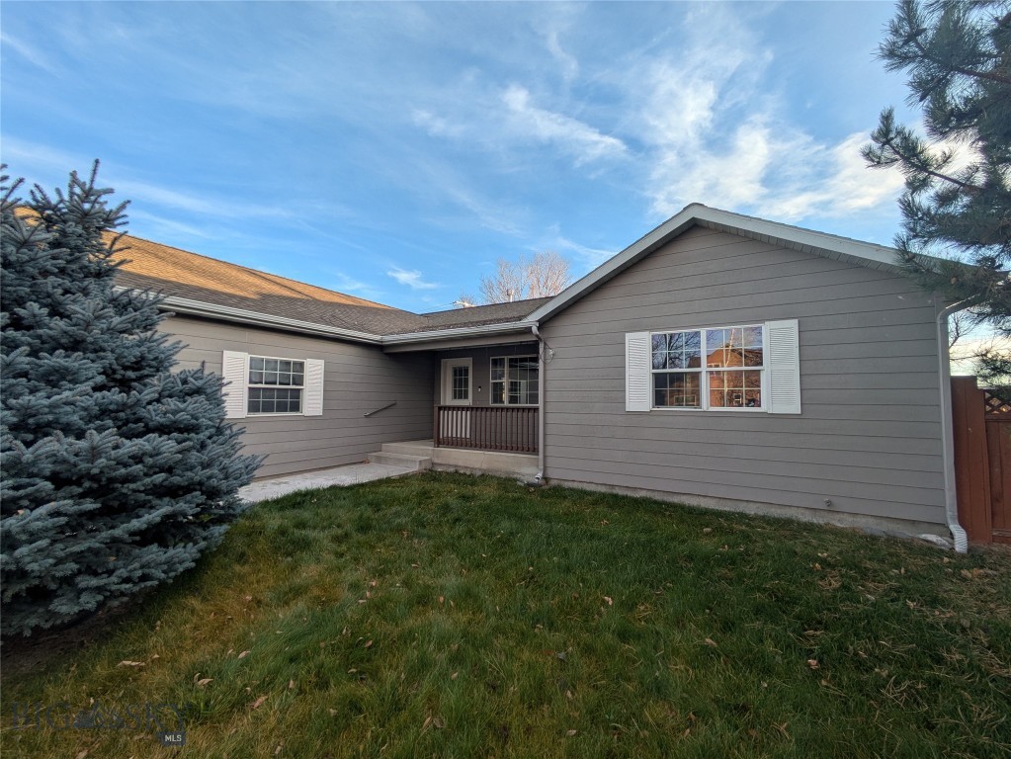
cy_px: 380
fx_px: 409
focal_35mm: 14
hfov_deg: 102.0
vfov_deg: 85.7
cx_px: 506
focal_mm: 1.83
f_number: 2.2
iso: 50
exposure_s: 1/491
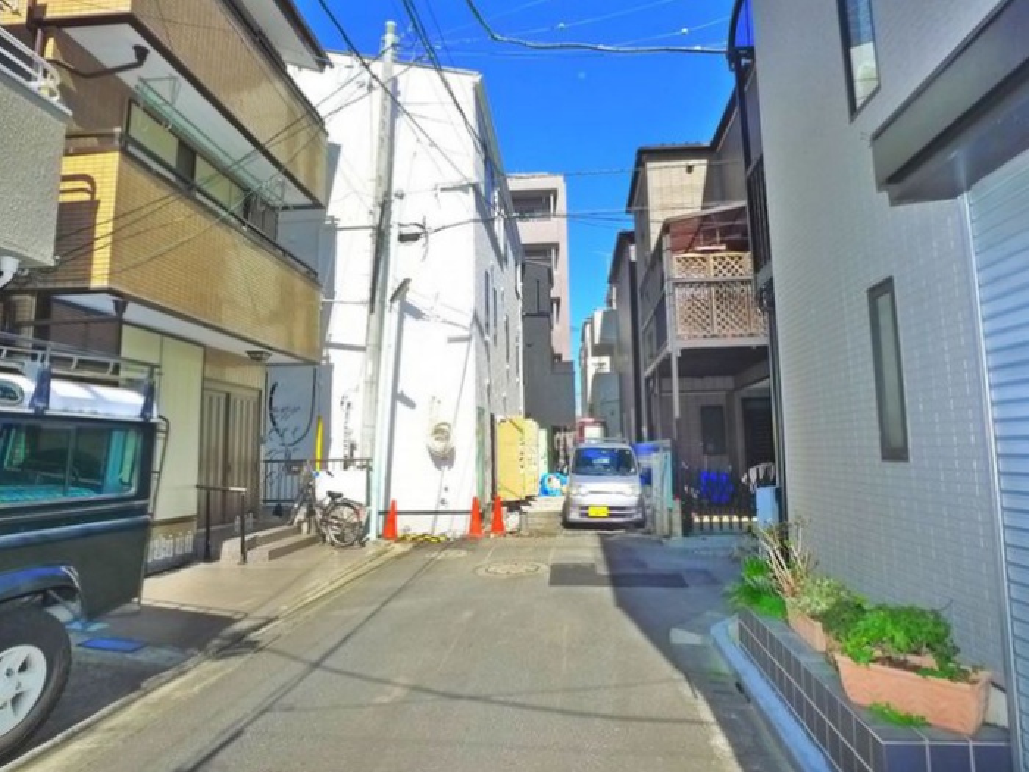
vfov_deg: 56.8
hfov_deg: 71.6
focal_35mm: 24
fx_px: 713
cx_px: 514
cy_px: 386
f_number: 4
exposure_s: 1/800
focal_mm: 5.1
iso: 400
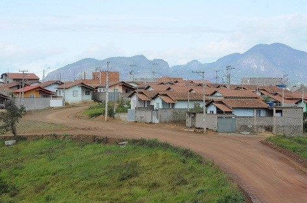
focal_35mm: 130
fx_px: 1102
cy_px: 102
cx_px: 155
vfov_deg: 10.5
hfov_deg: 15.9
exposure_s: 1/60
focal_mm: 85
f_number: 25
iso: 400
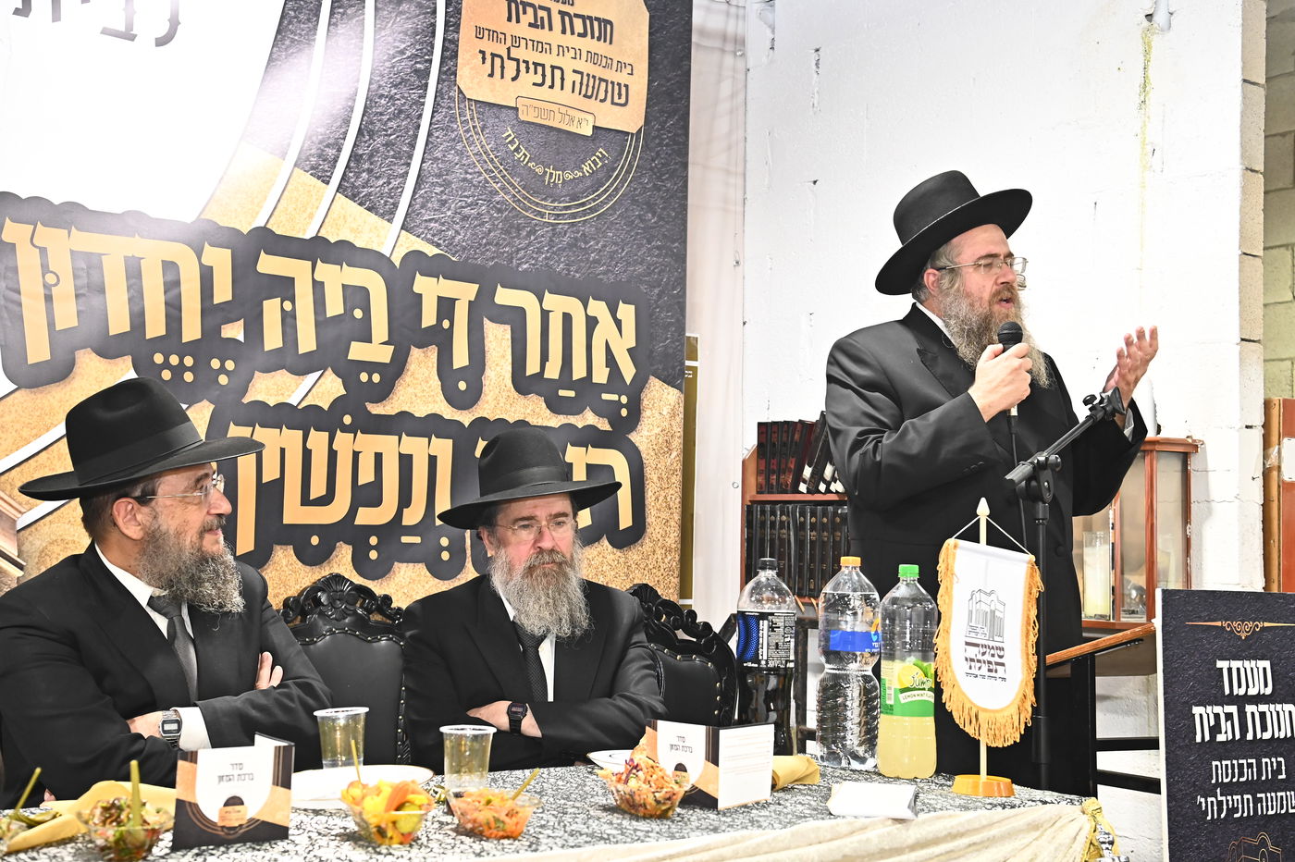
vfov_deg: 27.0
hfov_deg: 39.6
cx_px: 648
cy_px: 431
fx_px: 1798
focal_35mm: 50
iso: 3200
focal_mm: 50
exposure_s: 1/200
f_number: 6.3
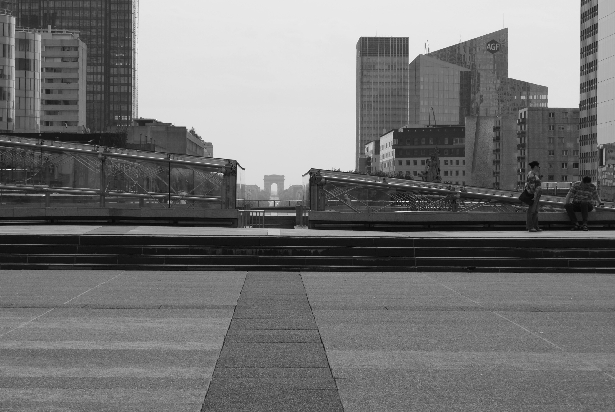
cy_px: 187
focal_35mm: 118
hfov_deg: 17.3
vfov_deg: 11.6
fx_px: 2018
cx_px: 270
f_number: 13
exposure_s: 1/160
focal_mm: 70
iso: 100
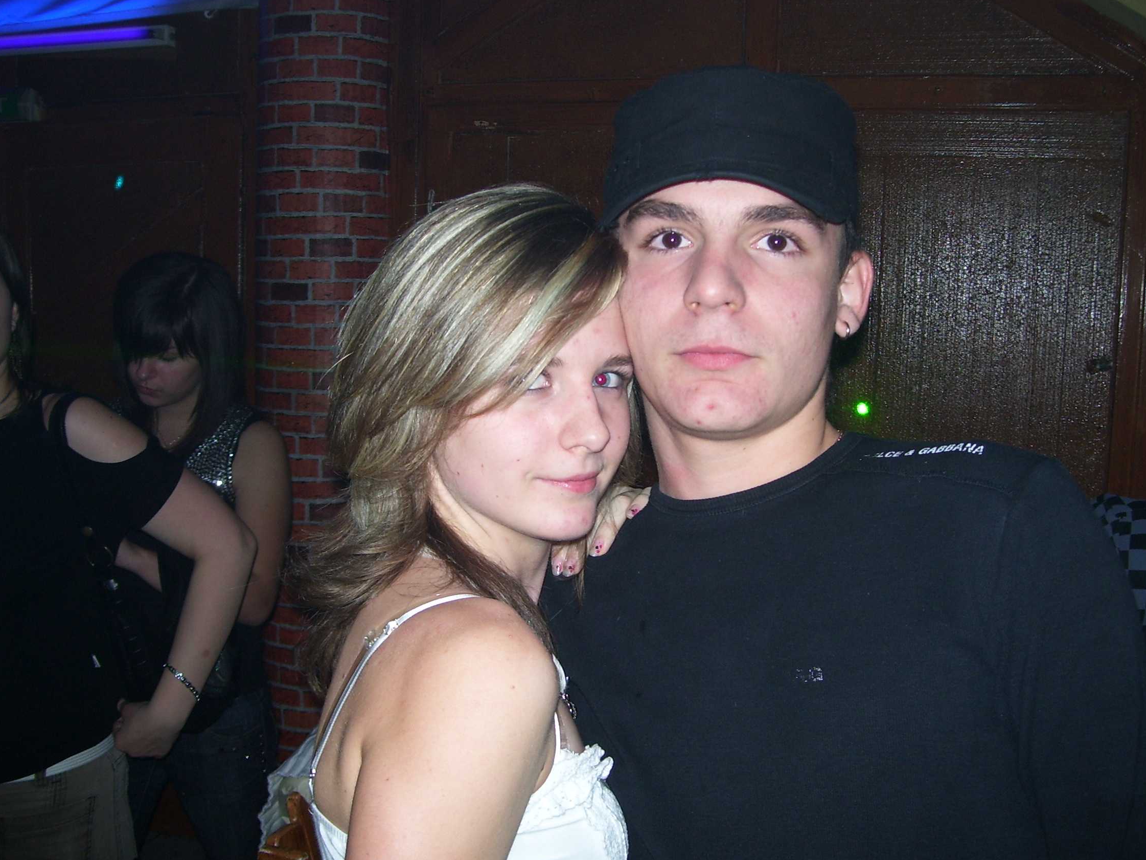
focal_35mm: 37
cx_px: 587
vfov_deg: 38.7
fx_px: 1225
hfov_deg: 50.1
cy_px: 438
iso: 80
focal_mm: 6
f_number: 2.7
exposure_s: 1/60
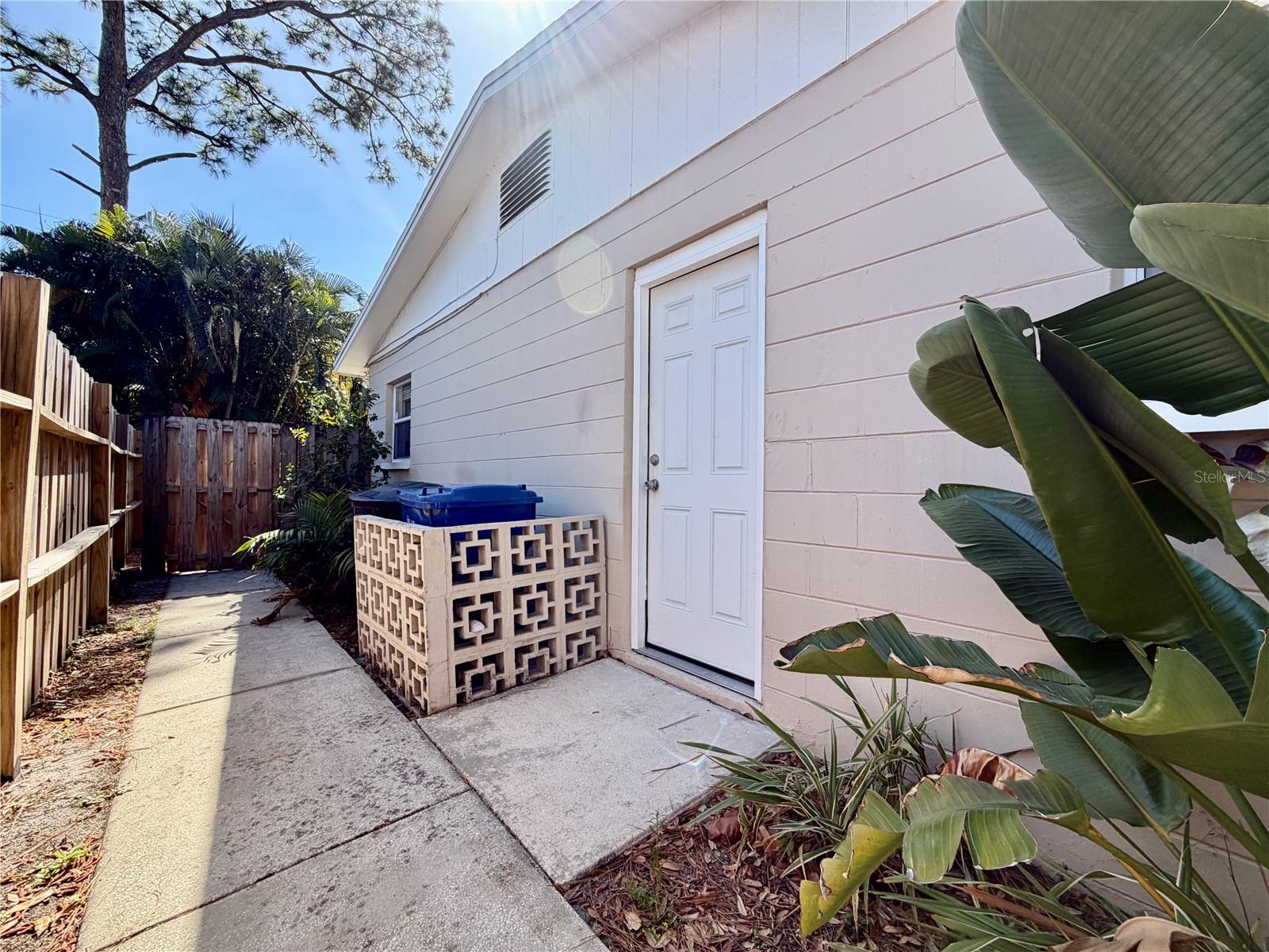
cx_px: 634
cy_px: 476
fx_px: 513
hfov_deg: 102.1
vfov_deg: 85.7
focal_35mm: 14
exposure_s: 1/502
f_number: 2.2
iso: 50
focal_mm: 2.22
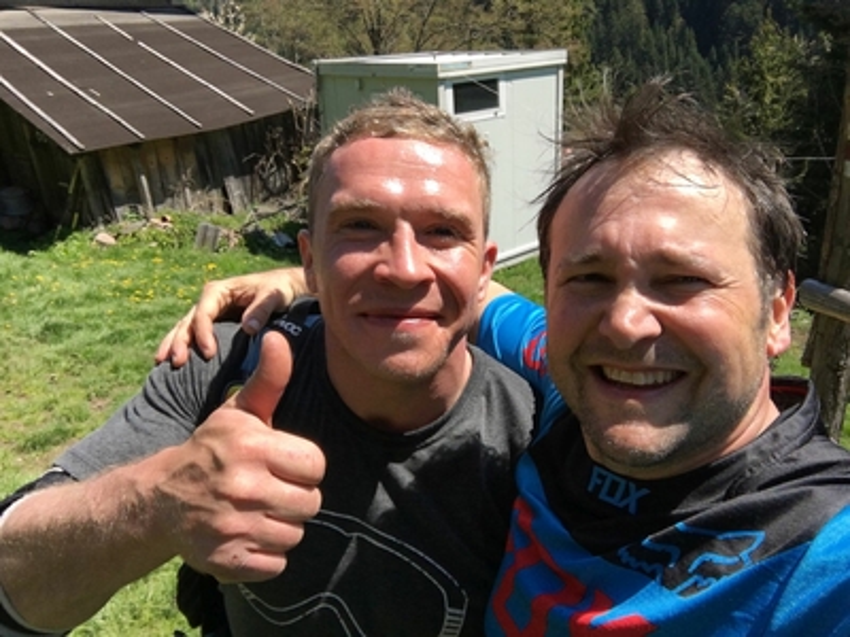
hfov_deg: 58.4
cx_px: 425
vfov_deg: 45.4
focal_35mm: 31
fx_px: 761
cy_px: 318
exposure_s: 1/1410
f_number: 2.2
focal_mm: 2.65
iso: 32
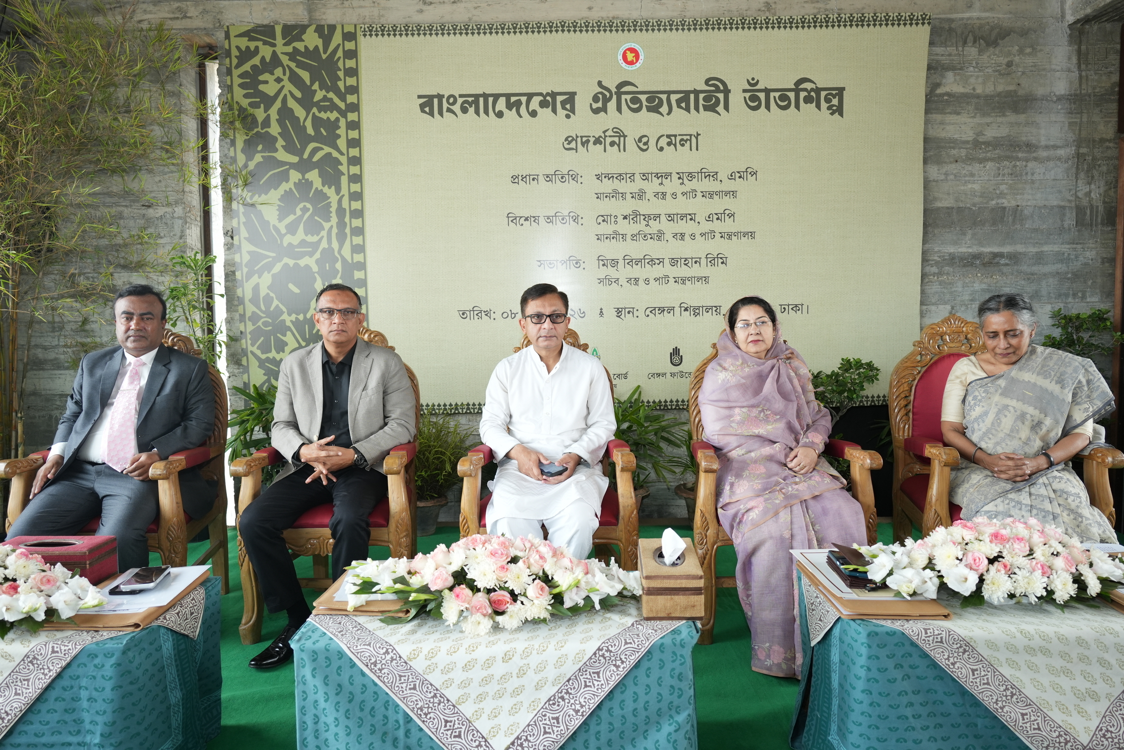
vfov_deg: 53.1
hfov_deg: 73.7
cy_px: 375
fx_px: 749
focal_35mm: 24
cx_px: 562
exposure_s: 1/200
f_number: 4
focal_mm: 24
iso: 640
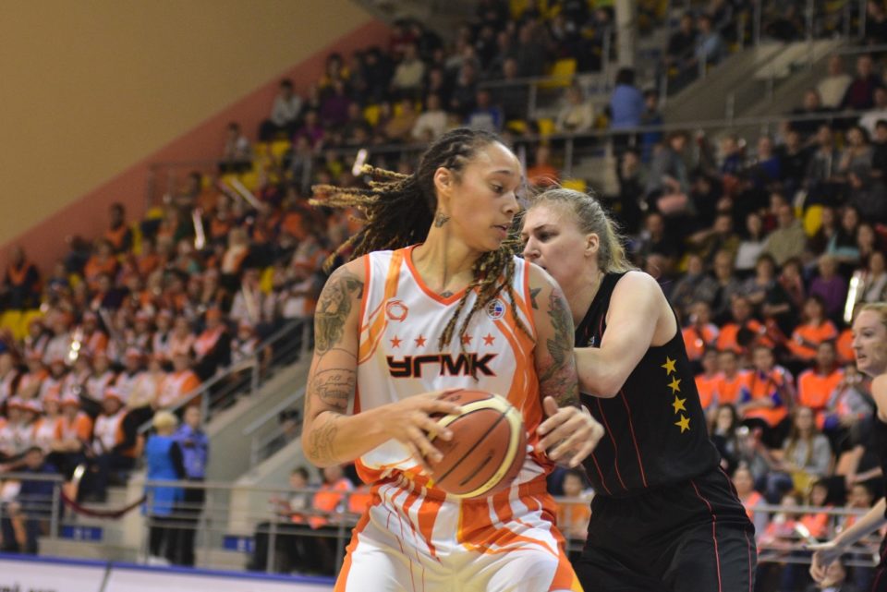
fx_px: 2958
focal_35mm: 120
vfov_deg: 11.4
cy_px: 296
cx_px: 444
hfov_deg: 17.1
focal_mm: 80
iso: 1600
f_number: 4
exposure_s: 1/500
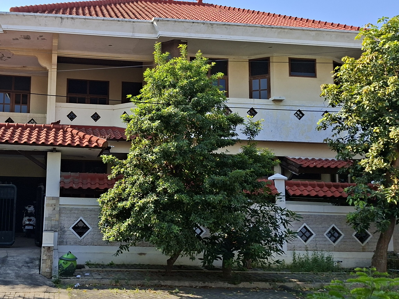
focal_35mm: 40
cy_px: 134
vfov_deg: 35.9
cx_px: 103
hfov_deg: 45.3
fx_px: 461
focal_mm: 5.54
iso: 50
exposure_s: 1/1497
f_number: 1.8
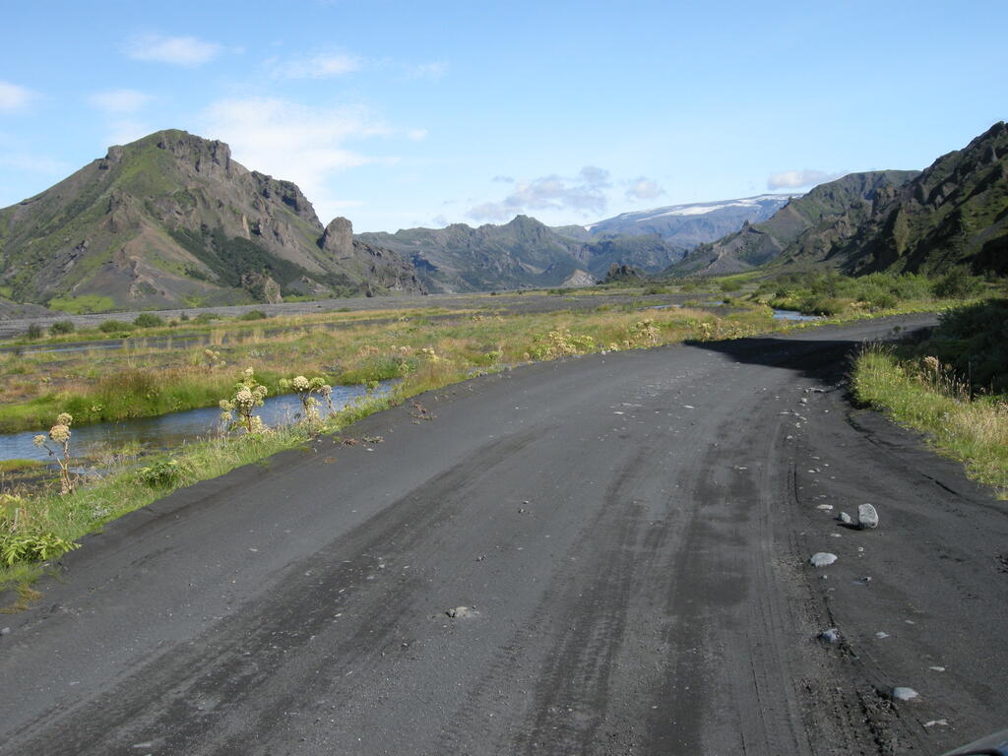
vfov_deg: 40.7
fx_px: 1019
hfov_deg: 52.6
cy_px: 378
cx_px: 504
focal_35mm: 35
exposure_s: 1/268
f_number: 6.1
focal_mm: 7.5
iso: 100
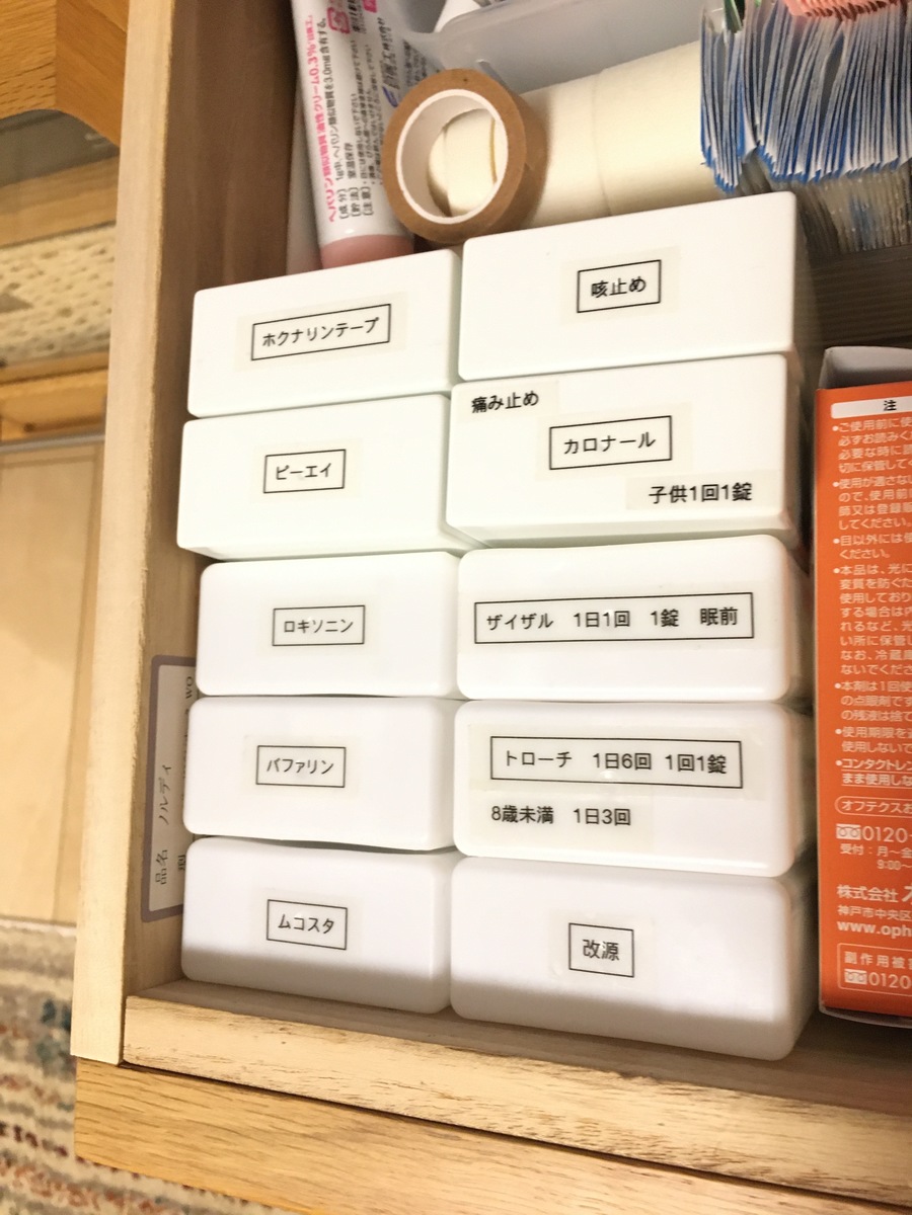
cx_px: 456
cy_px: 608
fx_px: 1019
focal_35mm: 29
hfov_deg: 48.2
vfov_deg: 61.7
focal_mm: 4.15
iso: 200
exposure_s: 1/17
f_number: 2.2
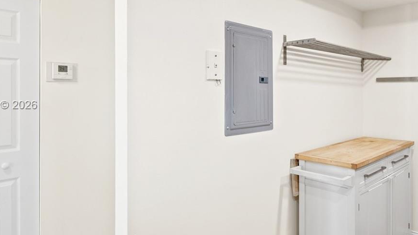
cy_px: 106
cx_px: 272
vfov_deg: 42.8
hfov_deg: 68.3
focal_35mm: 27
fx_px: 299
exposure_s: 1/10
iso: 200
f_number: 8
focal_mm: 14
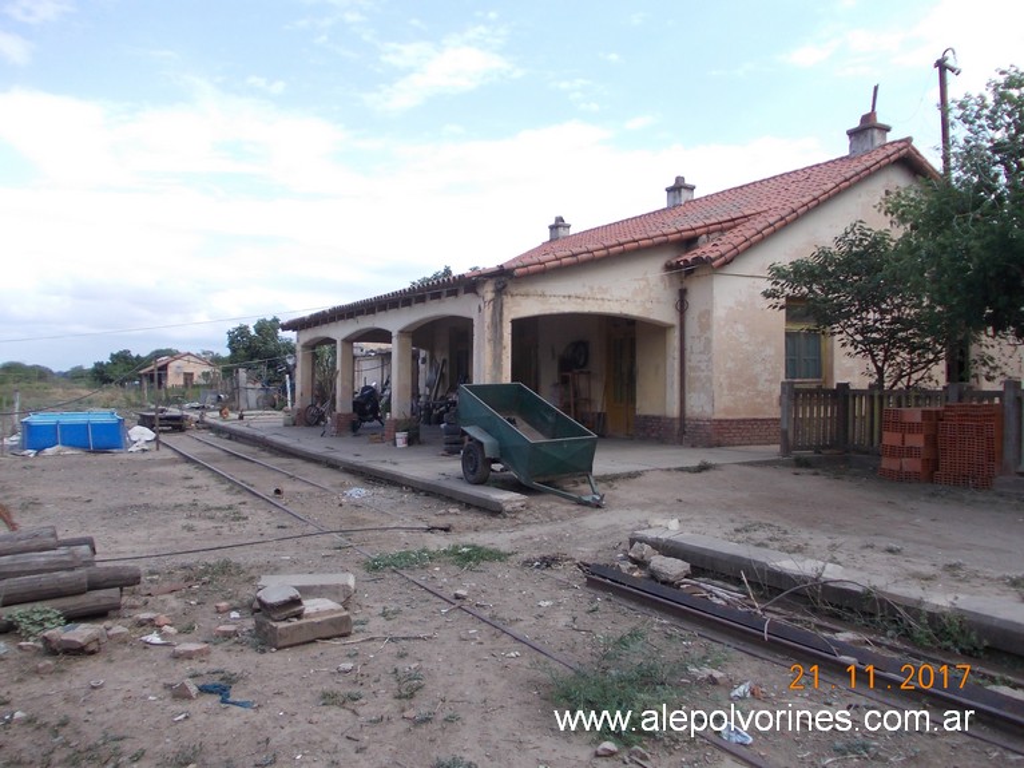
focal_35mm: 28
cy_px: 384
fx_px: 828
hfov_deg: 63.5
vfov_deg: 49.7
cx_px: 512
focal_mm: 4
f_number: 5.4
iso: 80
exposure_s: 1/200
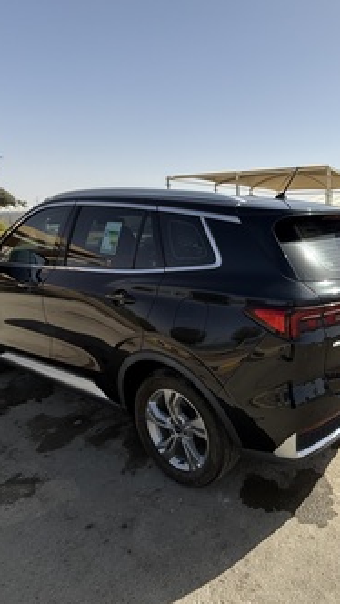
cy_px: 301
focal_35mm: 21
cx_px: 317
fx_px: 336
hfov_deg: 47.2
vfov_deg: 83.8
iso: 50
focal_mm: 2.22
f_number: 2.2
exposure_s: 1/1848
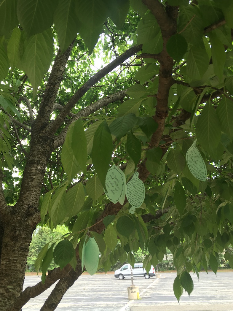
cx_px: 109
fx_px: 278
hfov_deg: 45.4
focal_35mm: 31
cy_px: 160
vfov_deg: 58.3
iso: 25
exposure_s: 1/120
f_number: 2.2
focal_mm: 4.15
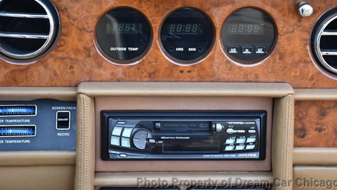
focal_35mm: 108
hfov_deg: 19.8
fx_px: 965
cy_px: 65
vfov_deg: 11.2
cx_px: 186
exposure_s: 1/160
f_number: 6.3
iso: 800
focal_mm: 60
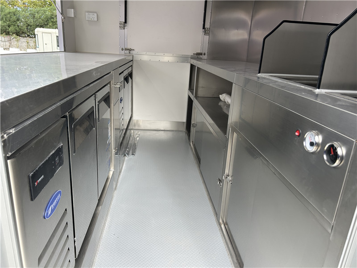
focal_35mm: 26
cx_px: 178
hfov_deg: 67.3
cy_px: 134
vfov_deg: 53.1
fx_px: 268
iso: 50
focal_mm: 5.7
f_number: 1.5
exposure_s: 1/678
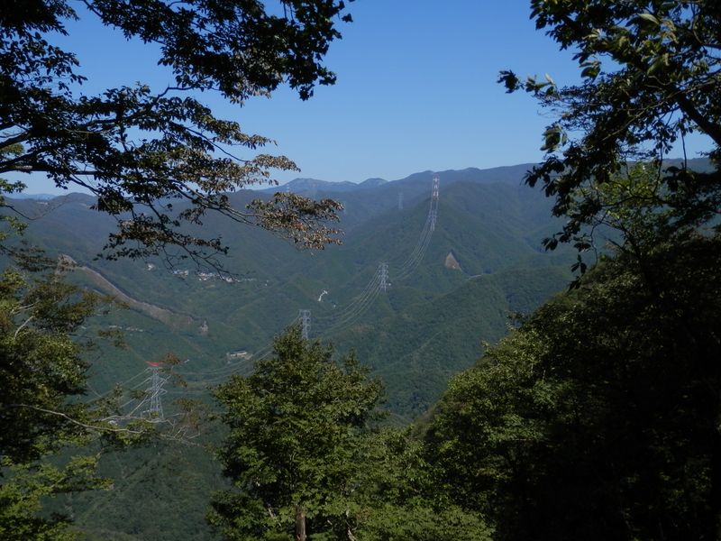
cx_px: 360
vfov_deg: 38.7
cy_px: 270
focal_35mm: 37
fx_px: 771
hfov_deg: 50.1
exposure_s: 1/160
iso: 80
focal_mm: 6.6
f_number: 10.1
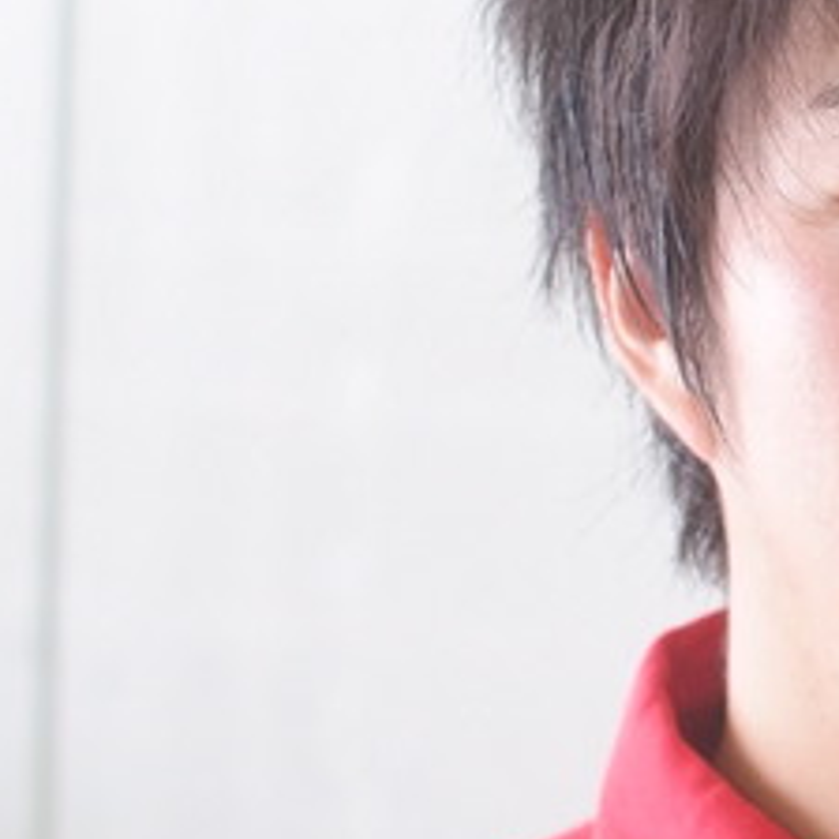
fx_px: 11846
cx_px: 1120
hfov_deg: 4.0
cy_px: 408
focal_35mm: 432
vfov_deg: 4.1
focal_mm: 105
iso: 800
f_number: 5.6
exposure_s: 1/45
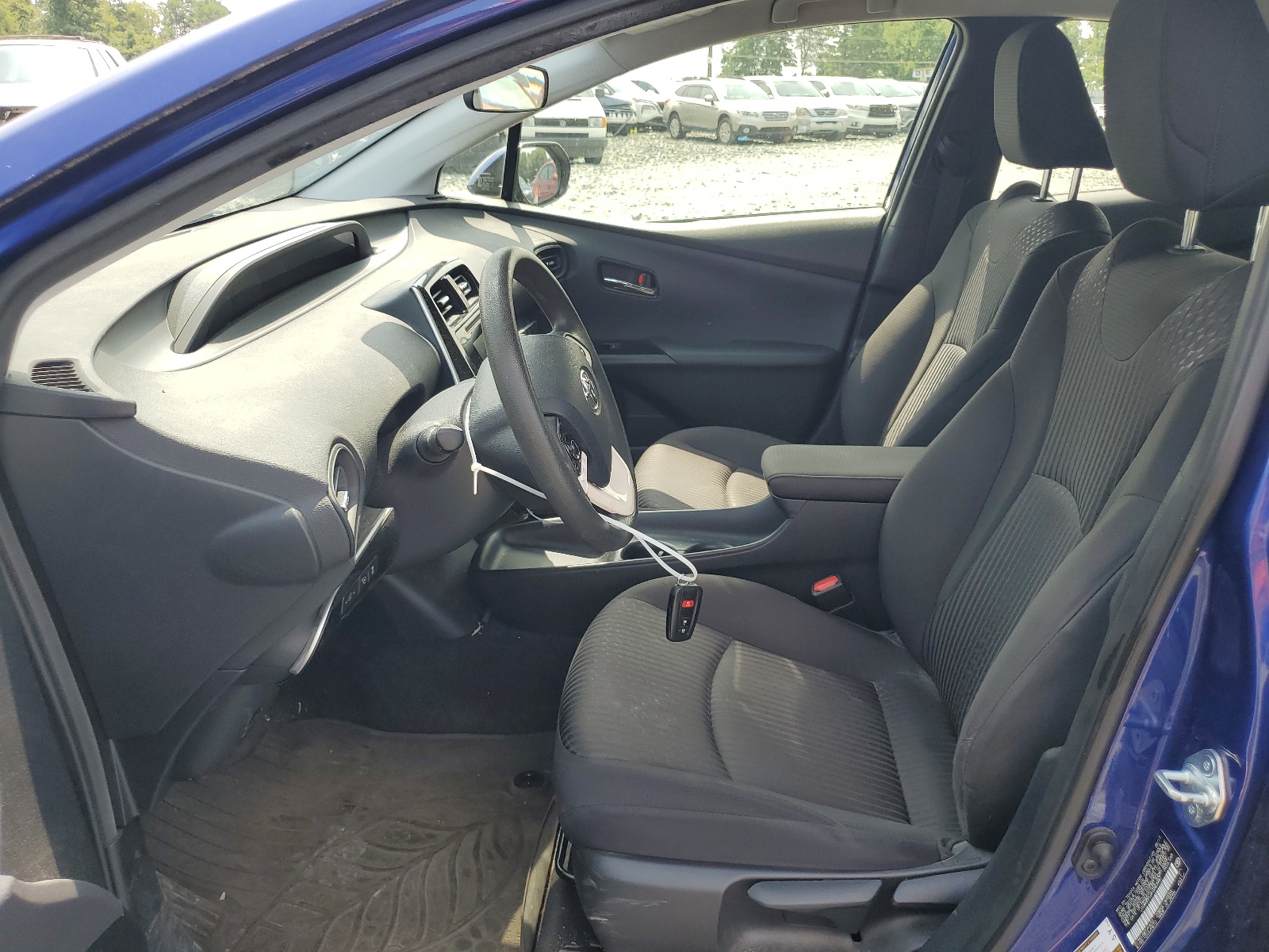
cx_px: 634
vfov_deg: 53.1
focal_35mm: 26
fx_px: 953
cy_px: 476
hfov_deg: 67.3
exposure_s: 1/714
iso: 50
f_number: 1.5
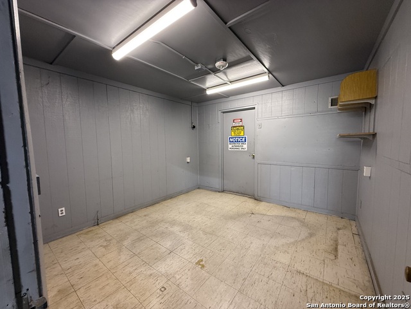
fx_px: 166
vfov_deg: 85.7
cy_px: 154
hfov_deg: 102.1
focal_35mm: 14
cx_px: 206
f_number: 2.2
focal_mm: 2.22
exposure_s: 1/120
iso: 250
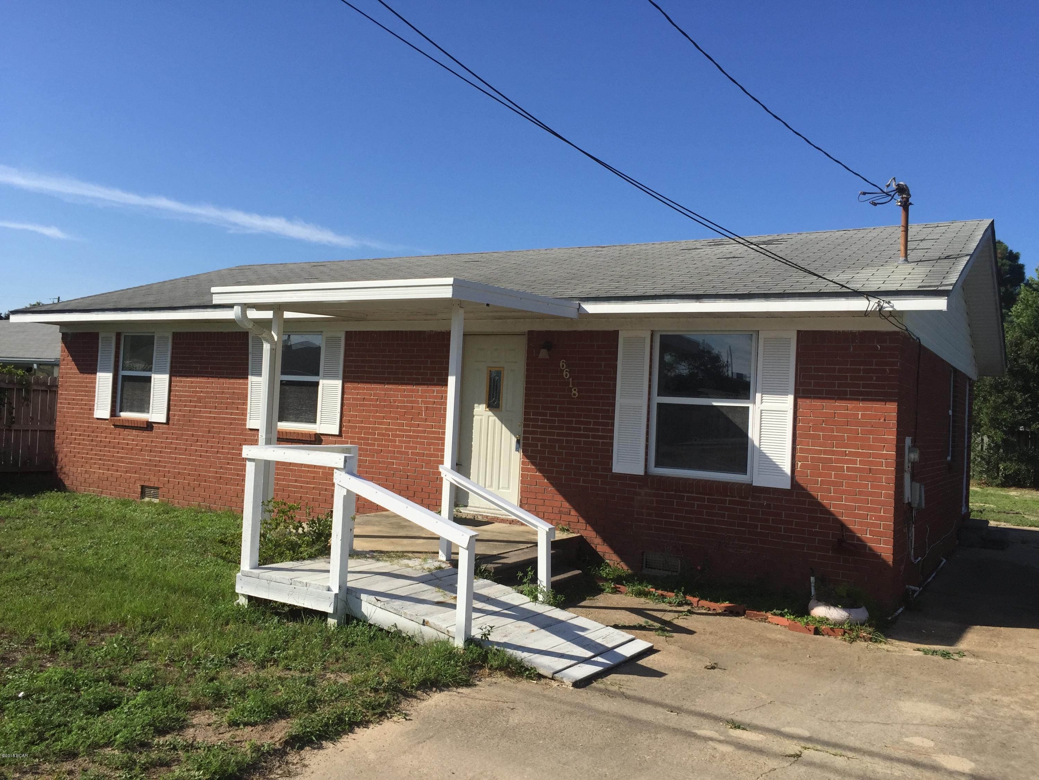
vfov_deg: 48.2
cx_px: 520
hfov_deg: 61.7
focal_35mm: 29
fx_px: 870
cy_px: 390
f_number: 2.2
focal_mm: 4.15
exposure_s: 1/2198
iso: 32
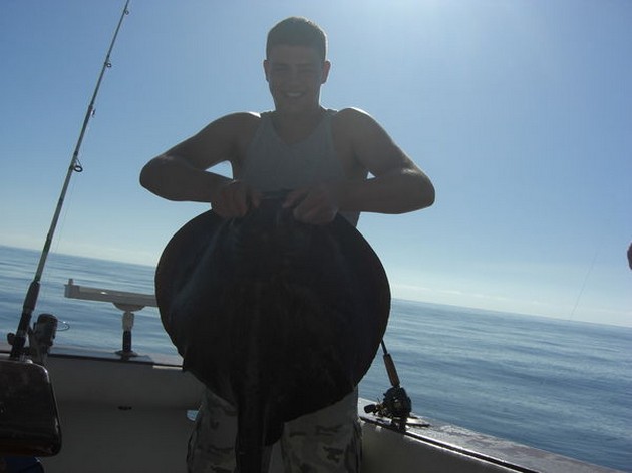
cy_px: 236
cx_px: 316
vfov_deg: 37.7
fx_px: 694
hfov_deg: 49.0
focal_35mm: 38
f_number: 8
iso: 80
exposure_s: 1/640
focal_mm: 7.9
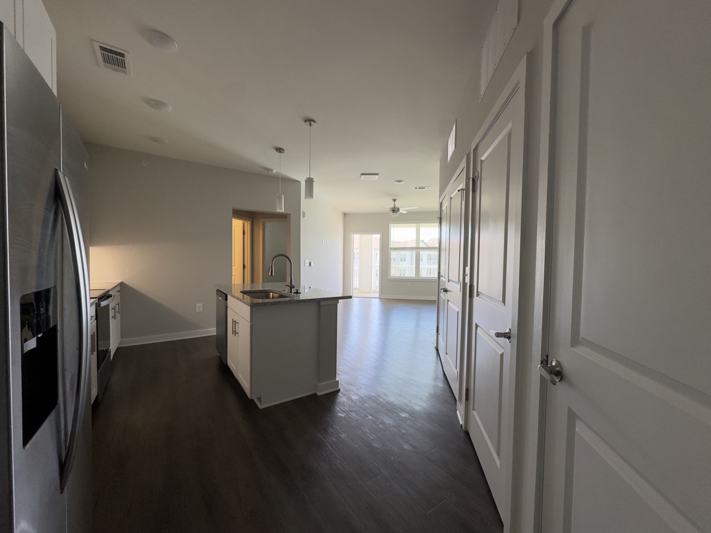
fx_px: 288
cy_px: 266
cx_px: 356
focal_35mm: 14
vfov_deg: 85.7
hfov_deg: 102.1
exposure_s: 1/120
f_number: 2.2
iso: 125
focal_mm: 2.22
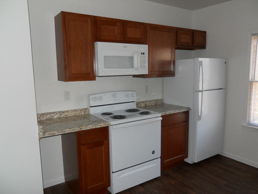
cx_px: 129
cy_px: 97
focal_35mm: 28
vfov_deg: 49.7
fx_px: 209
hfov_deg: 63.4
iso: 80
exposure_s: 1/25
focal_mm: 5
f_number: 2.7
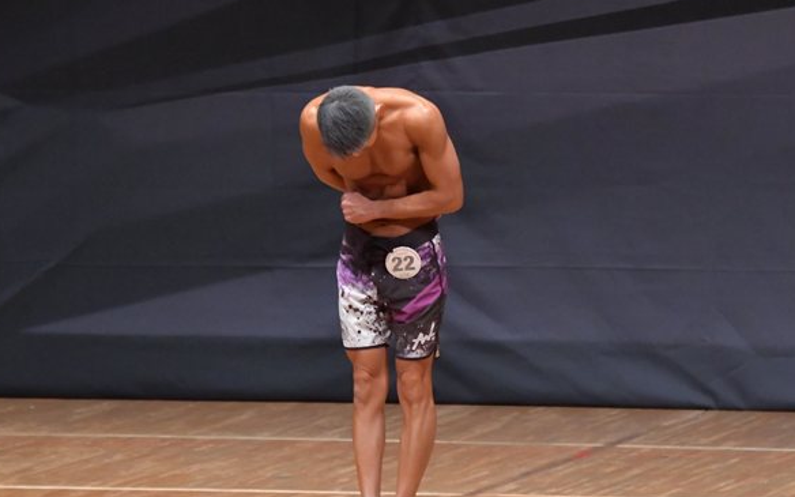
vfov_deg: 3.4
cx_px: 379
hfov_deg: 5.5
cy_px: 264
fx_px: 8342
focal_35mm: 385
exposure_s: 1/400
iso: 6400
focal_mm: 190
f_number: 5.6
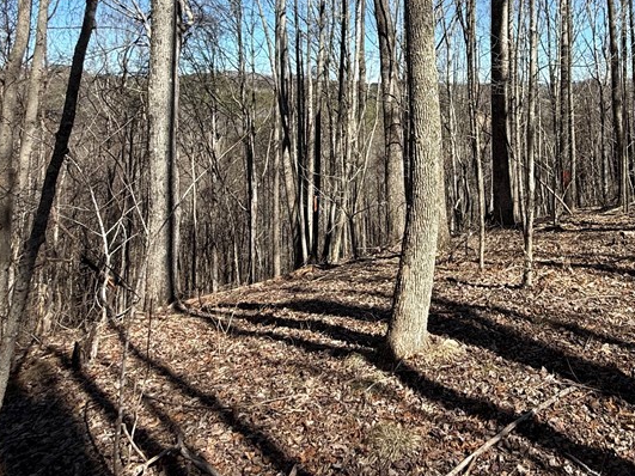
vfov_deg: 46.1
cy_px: 42
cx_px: 429
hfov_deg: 63.5
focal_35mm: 27
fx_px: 495
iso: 50
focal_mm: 2.22
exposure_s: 1/1125
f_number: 2.2
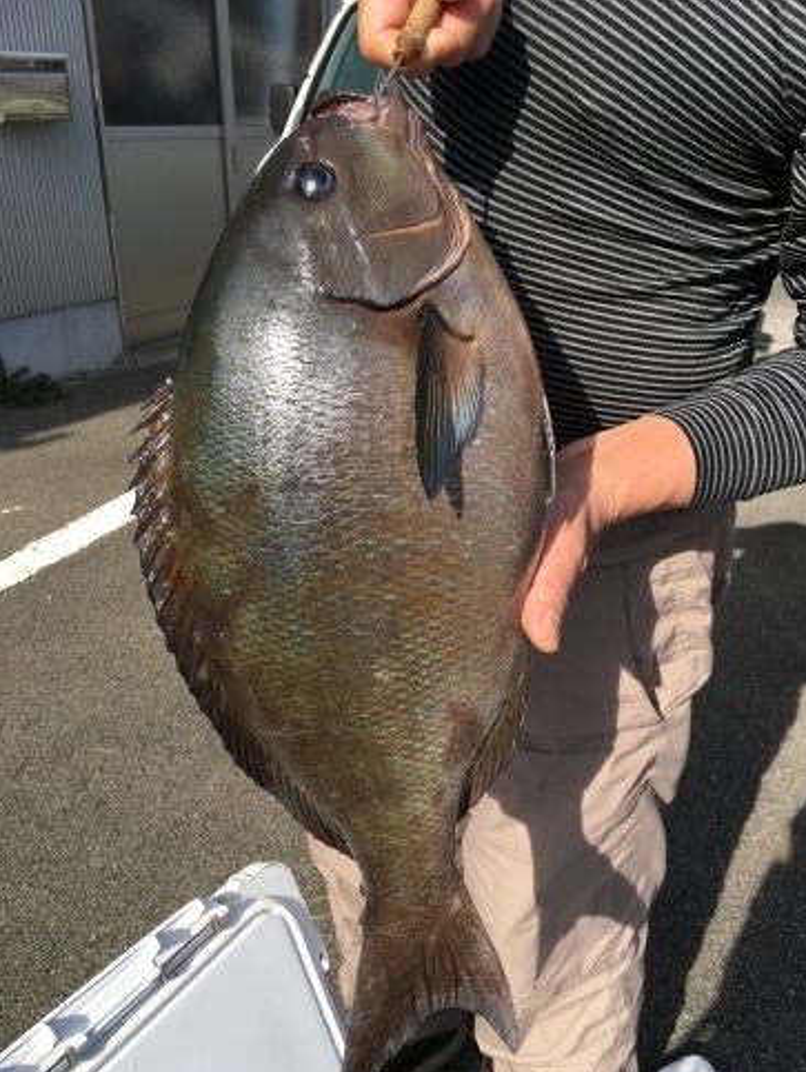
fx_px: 930
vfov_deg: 59.9
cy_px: 553
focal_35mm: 30
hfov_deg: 46.8
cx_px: 414
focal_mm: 4.15
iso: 25
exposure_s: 1/884
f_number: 2.2
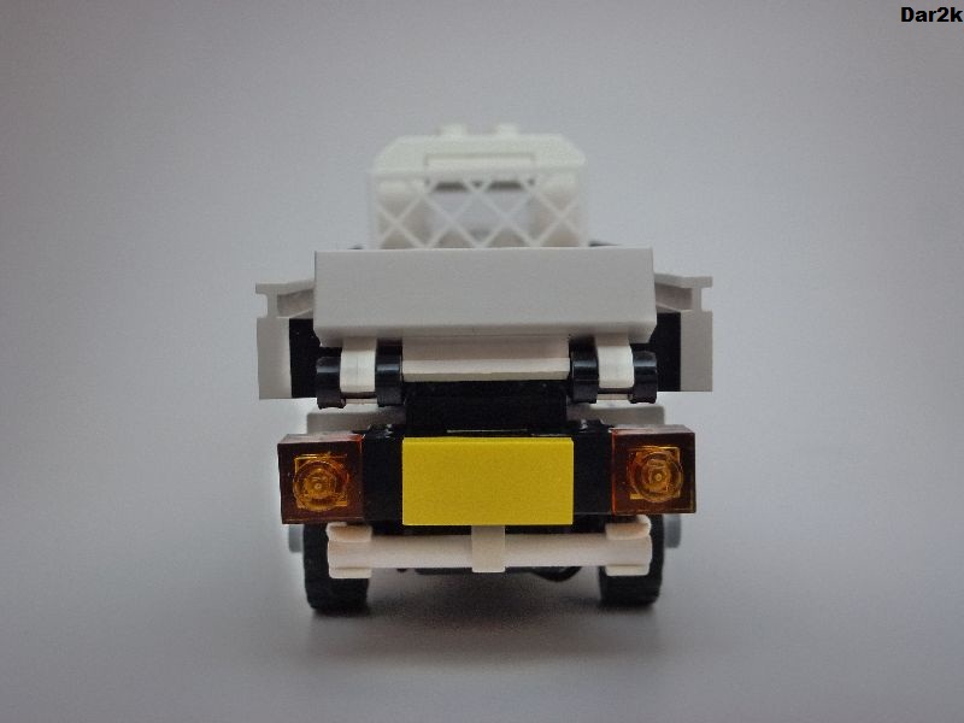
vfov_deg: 35.1
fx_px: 1142
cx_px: 482
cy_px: 362
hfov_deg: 45.8
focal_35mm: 41
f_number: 3.9
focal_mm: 7.4
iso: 400
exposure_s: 1/8
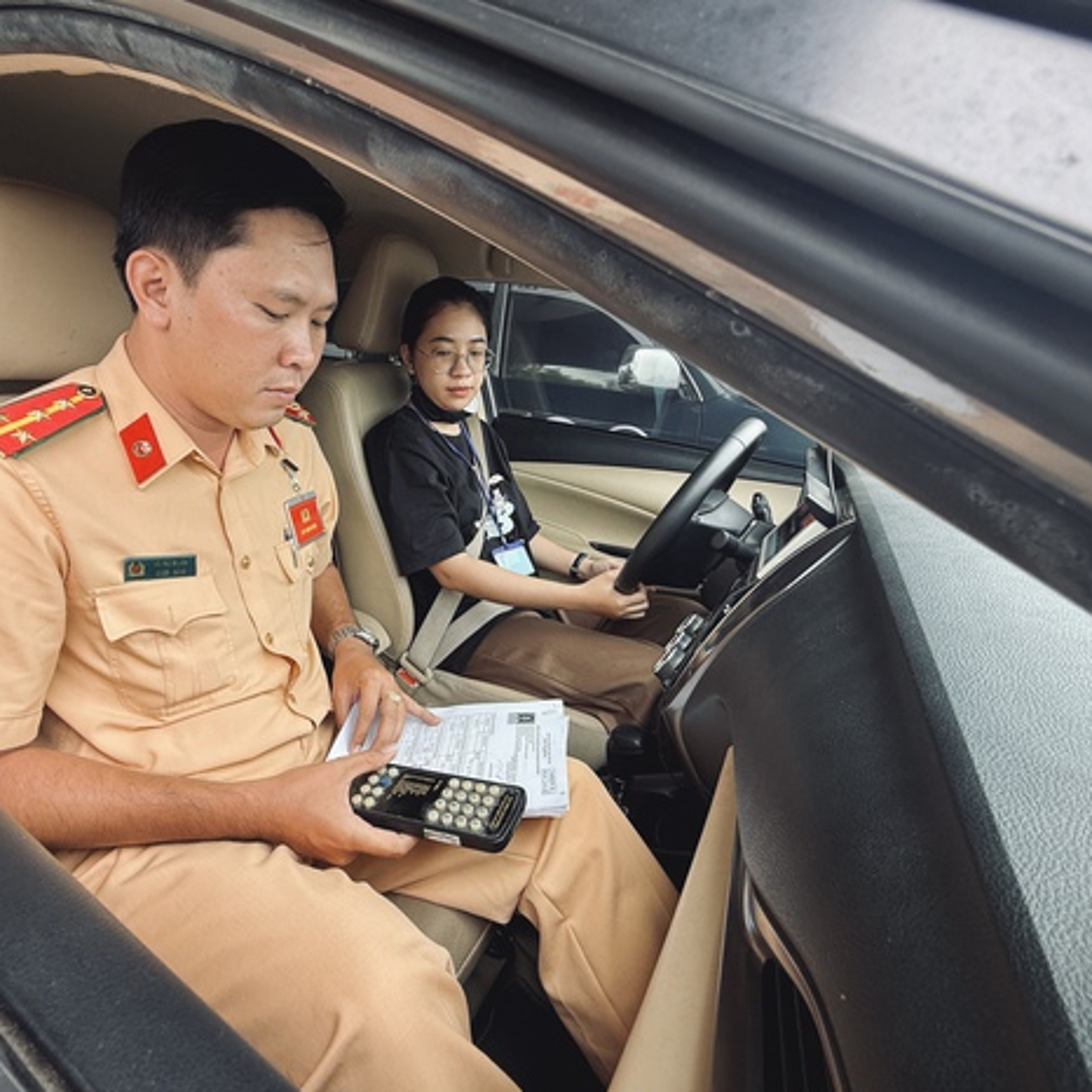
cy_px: 546
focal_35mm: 17
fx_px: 607
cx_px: 459
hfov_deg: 83.3
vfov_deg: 84.0
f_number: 2.2
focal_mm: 2.22
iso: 50
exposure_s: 1/151
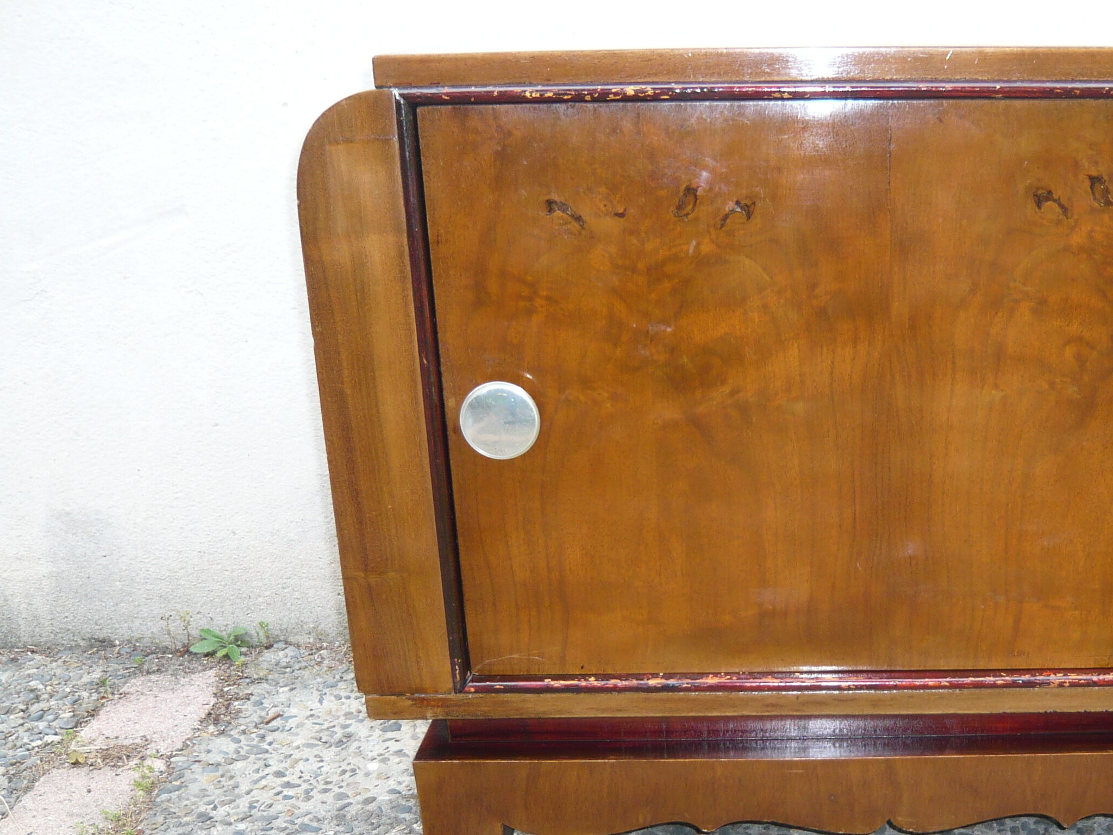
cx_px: 833
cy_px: 535
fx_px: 1543
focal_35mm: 48
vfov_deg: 30.1
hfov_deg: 38.6
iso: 100
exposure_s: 1/160
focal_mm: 5.2
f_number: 3
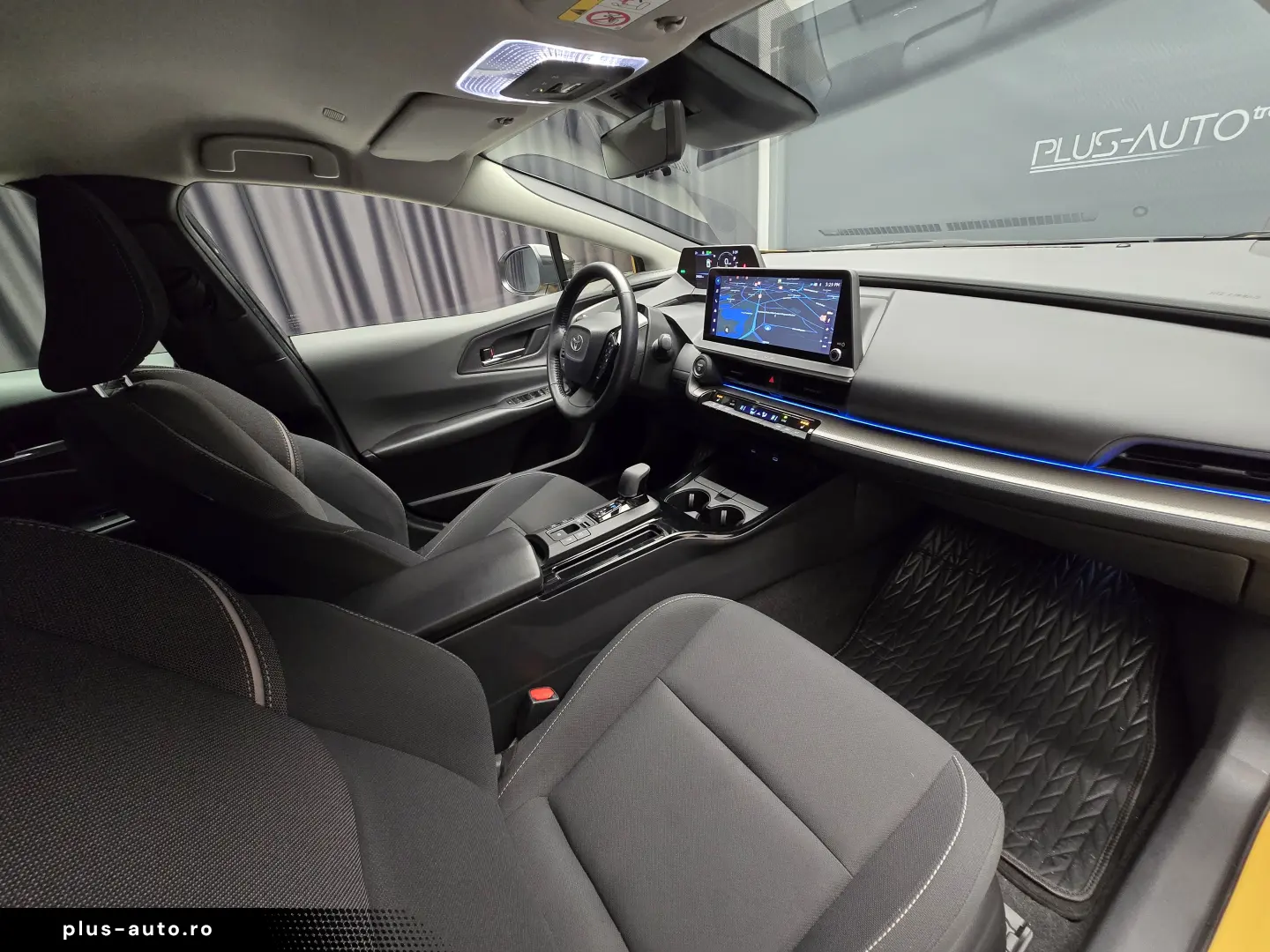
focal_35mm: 13
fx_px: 477
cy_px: 476
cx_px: 635
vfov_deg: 89.9
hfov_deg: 106.2
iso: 500
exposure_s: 1/50
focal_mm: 2.2
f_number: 2.2
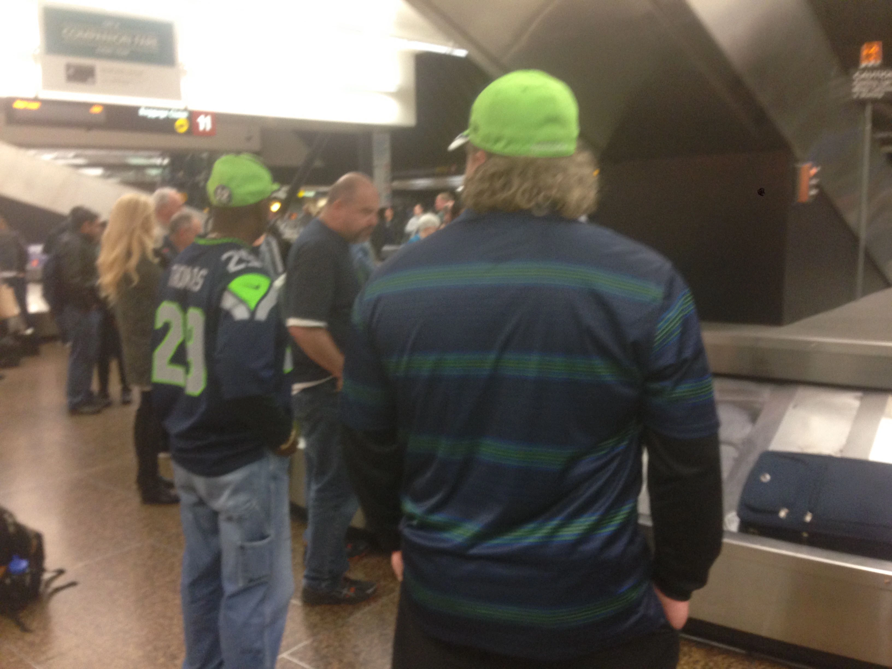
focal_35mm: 33
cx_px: 446
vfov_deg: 42.9
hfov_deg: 55.4
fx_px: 850
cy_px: 334
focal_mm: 4.12
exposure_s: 1/20
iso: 200
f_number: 2.4
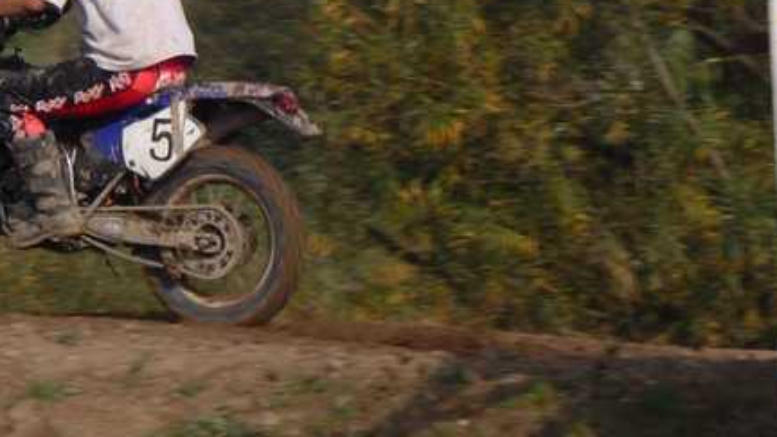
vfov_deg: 5.8
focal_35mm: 210
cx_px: 227
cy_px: 113
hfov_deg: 10.2
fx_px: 4327
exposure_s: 1/160
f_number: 9.6
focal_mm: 16
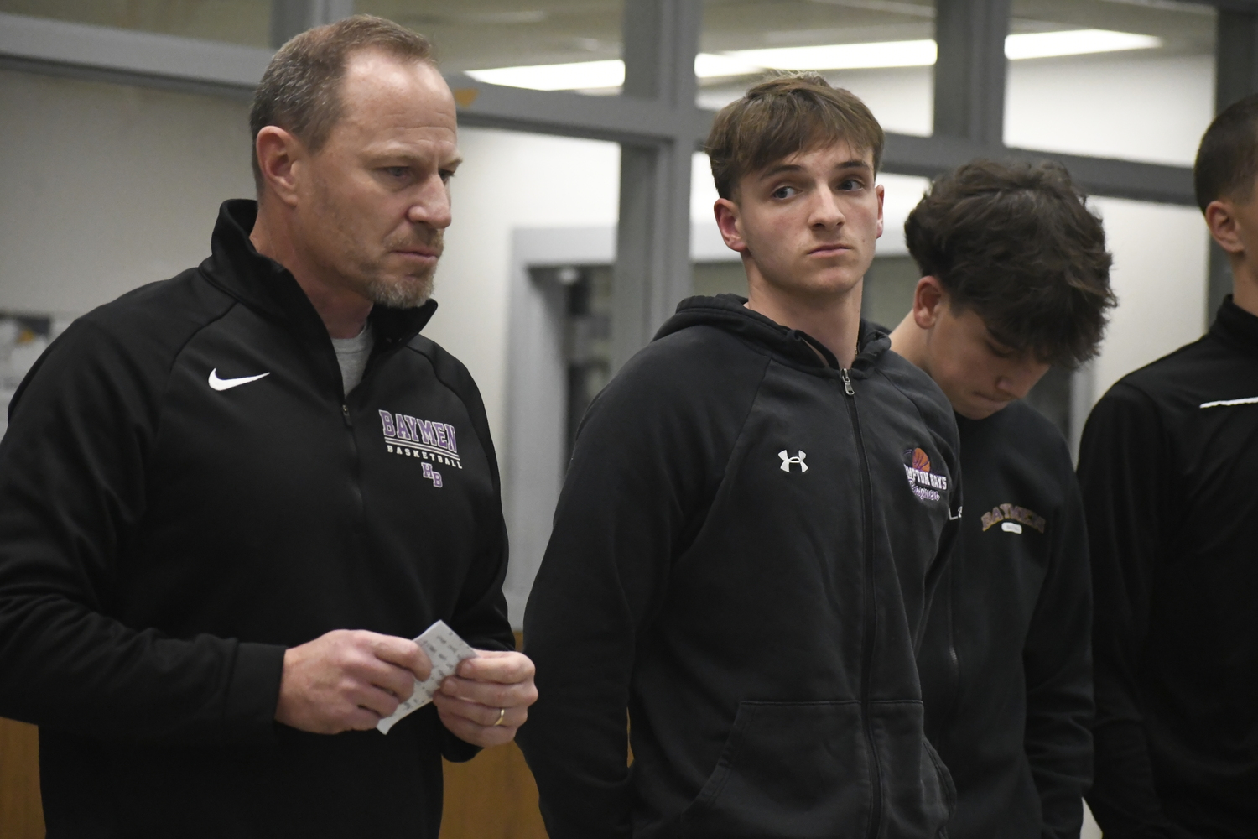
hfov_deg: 12.5
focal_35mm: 165
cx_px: 629
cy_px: 420
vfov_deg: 8.3
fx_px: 5765
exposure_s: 1/500
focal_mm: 110
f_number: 4.8
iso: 8000
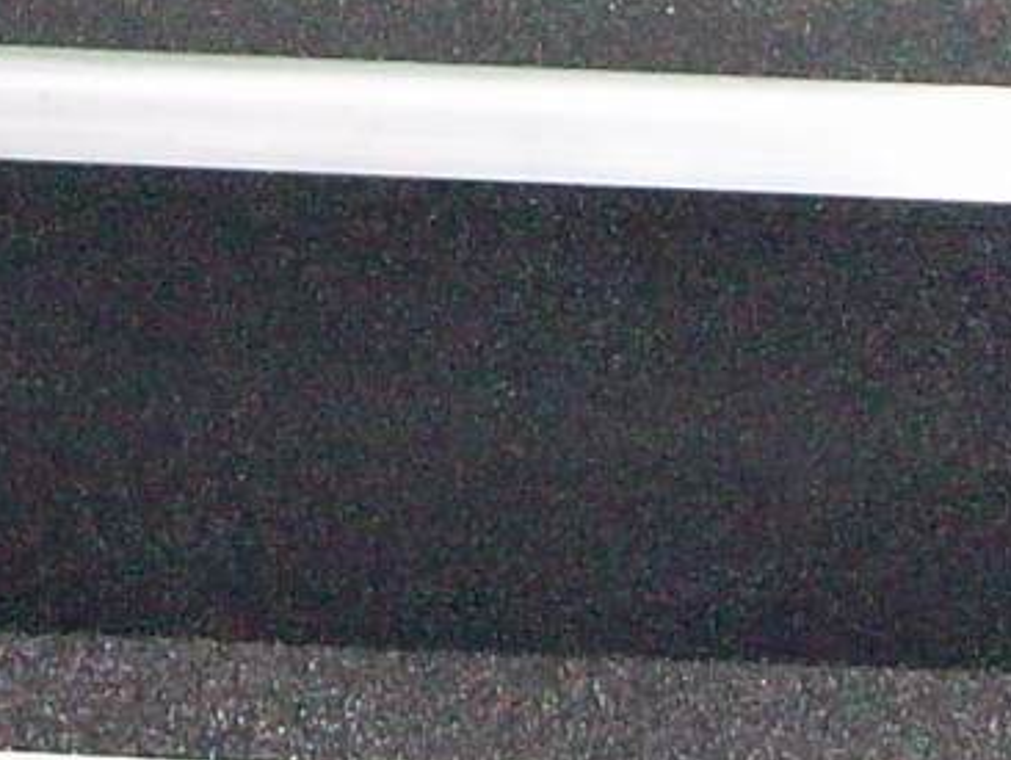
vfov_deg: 7.7
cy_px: -381
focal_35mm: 190
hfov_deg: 10.4
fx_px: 5553
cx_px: 895
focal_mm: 5.7
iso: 200
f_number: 2.8
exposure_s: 1/60
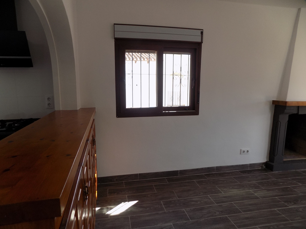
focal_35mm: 23
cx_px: 153
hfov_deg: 73.9
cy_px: 114
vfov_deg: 58.9
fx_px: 203
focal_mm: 4
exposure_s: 1/125
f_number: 3.1
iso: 80
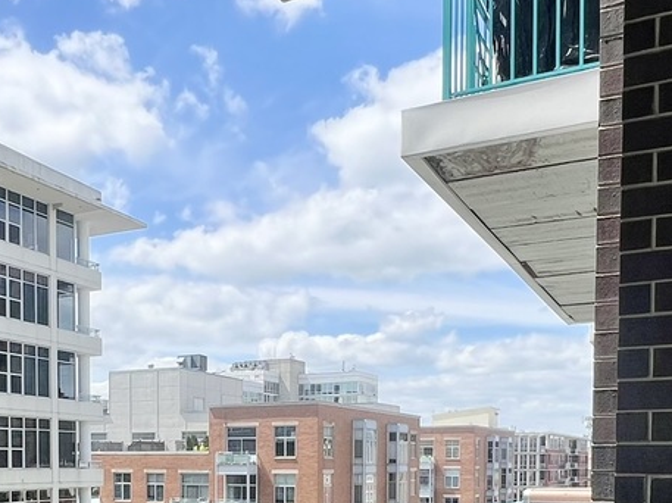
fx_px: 795
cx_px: 243
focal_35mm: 41
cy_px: 502
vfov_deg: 32.3
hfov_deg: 45.3
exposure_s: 1/1376
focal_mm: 1.57
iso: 32
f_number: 1.8
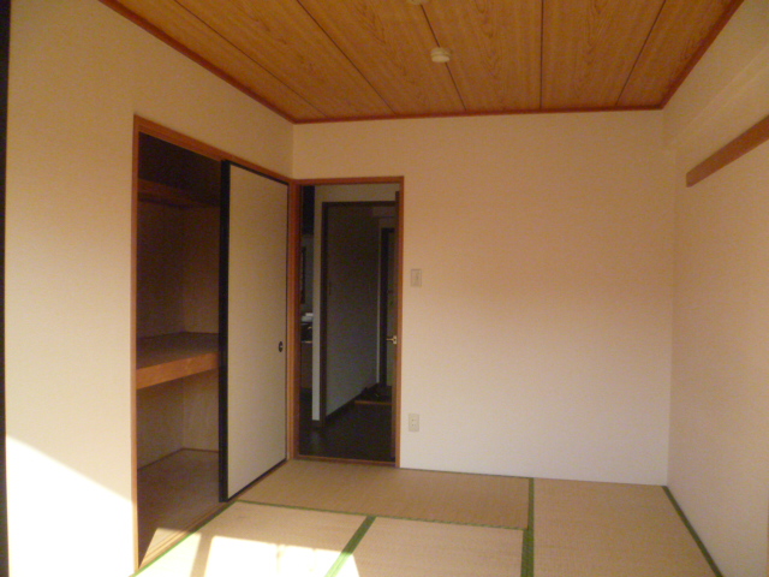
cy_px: 288
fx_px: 622
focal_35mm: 28
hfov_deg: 63.4
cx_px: 384
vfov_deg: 49.7
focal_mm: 5
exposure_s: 1/160
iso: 800
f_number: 9
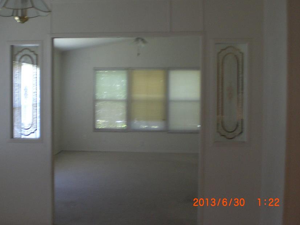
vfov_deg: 30.8
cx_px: 116
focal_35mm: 47
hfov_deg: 40.2
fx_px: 407
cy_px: 92
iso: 200
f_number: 3.1
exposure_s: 1/30
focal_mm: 6.3
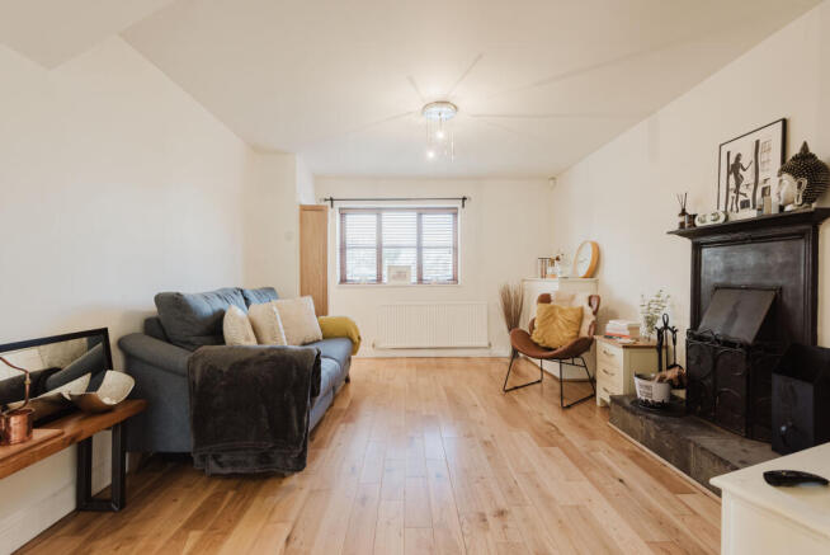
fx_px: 369
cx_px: 415
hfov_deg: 96.7
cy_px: 278
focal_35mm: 16
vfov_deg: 73.8
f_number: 8
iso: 160
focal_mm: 16
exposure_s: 1/13
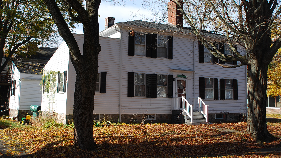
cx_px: 141
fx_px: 335
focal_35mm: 45
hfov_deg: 45.5
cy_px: 75
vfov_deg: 26.5
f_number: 7.1
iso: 100
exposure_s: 1/200
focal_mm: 28
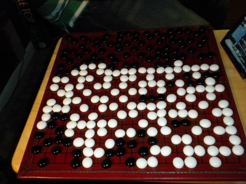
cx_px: 123
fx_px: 263
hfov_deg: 50.1
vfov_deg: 38.7
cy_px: 92
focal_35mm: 37
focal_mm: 6.6
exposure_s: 1/30
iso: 400
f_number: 3.5
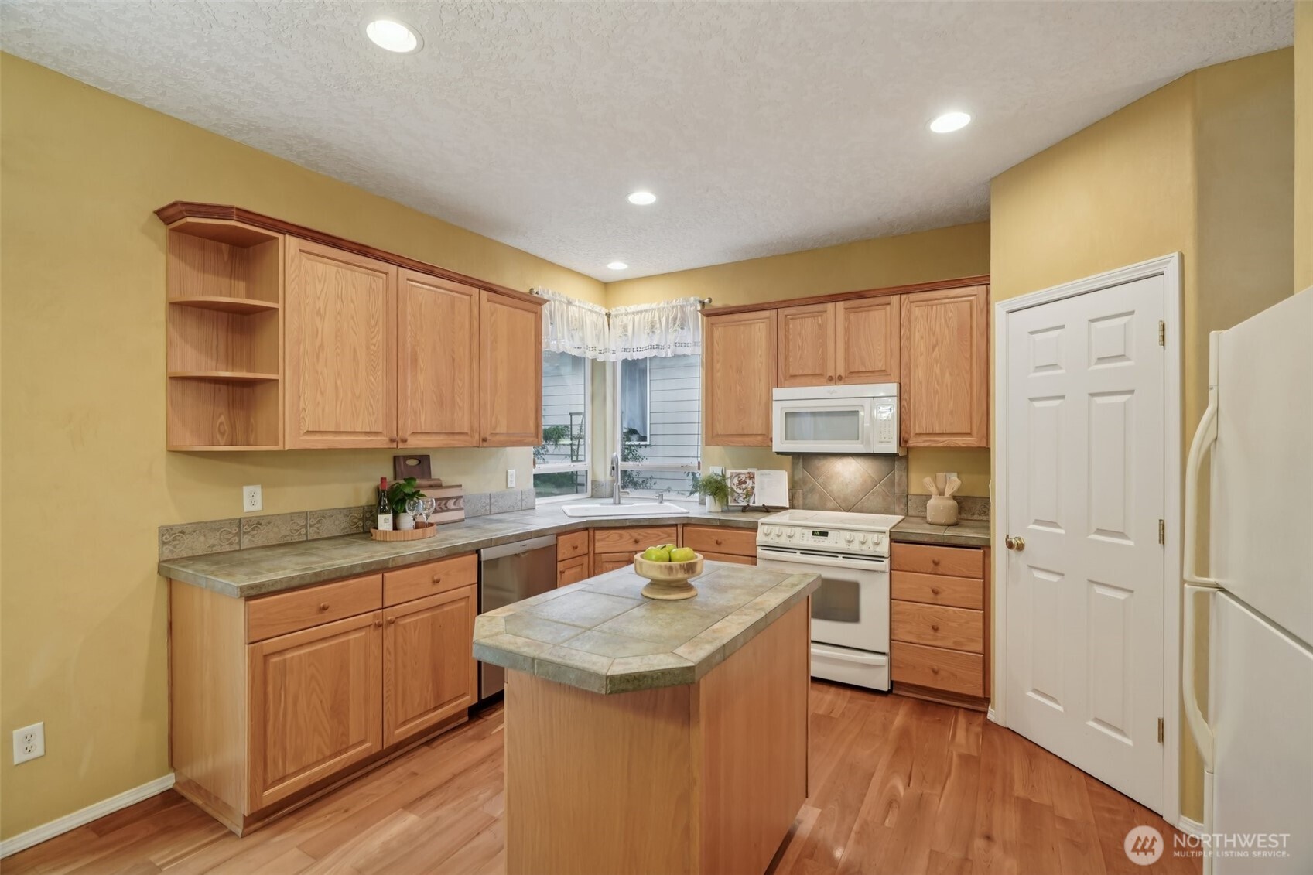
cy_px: 438
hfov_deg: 96.7
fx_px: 583
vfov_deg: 73.7
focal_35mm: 16
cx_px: 656
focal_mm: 16
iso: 400
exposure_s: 1/4
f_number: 8
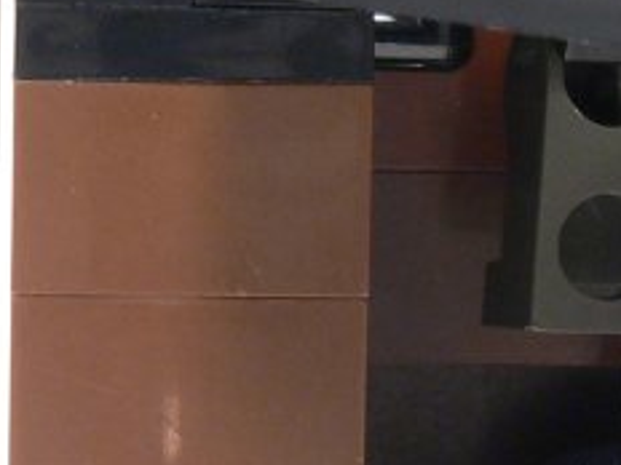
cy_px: 679
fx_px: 7176
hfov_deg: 4.9
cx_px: 653
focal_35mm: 400
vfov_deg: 3.7
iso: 100
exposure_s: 1/4
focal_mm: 15.3
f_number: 5.6
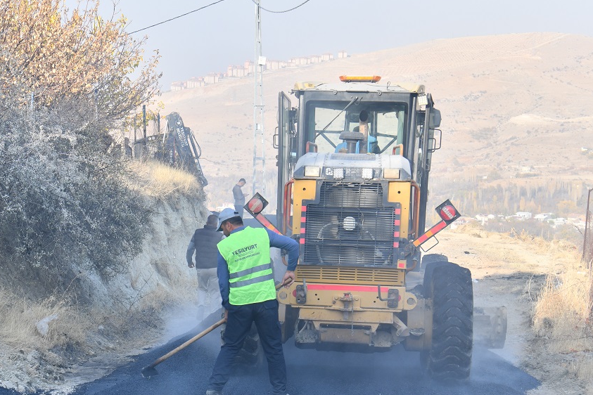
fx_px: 1466
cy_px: 293
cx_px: 148
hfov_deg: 22.7
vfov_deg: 15.3
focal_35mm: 89
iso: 200
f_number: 7.1
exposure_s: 1/320
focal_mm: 50
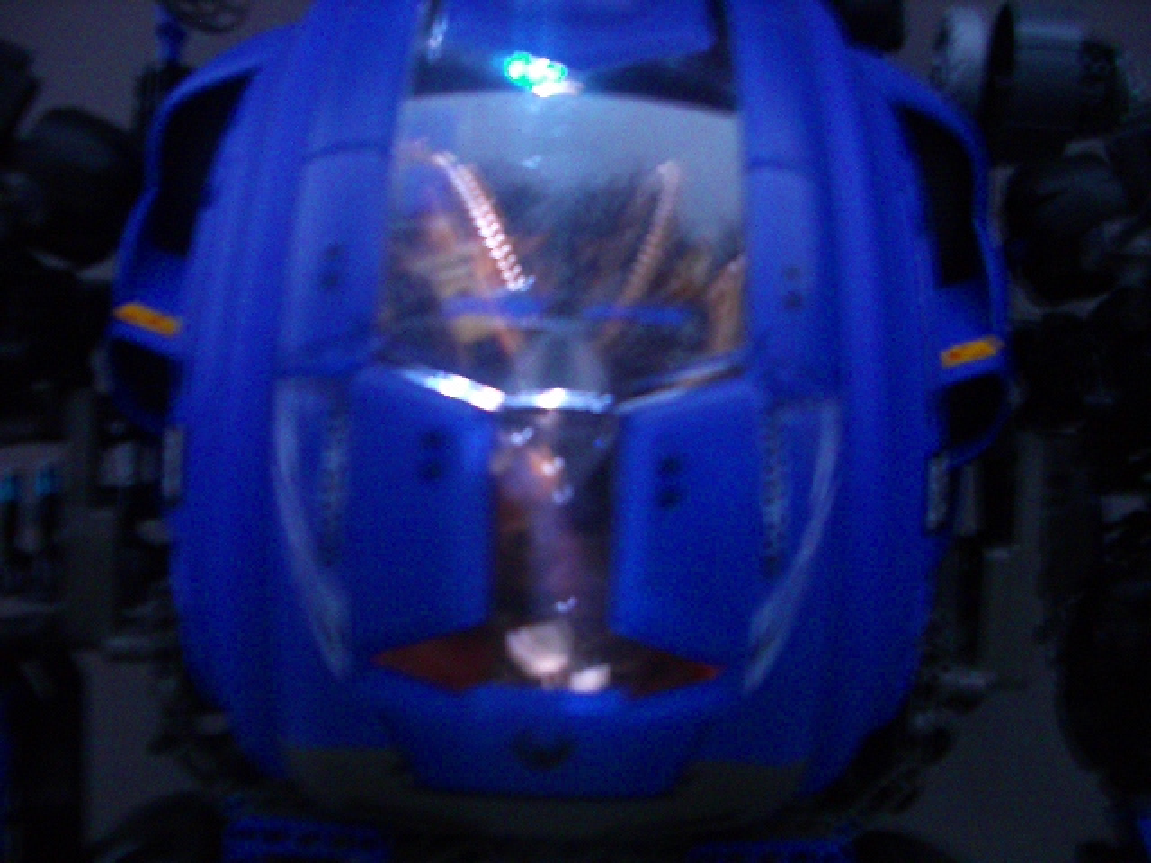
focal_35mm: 35
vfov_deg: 40.7
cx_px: 576
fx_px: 1164
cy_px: 432
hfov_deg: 52.6
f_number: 2.6
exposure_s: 1/4
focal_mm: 5.8
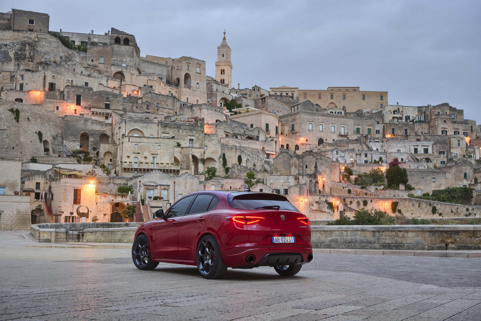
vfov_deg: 31.2
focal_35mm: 43
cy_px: 160
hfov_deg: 45.4
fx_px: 575
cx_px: 240
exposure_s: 1.3
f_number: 7.1
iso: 125
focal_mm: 43
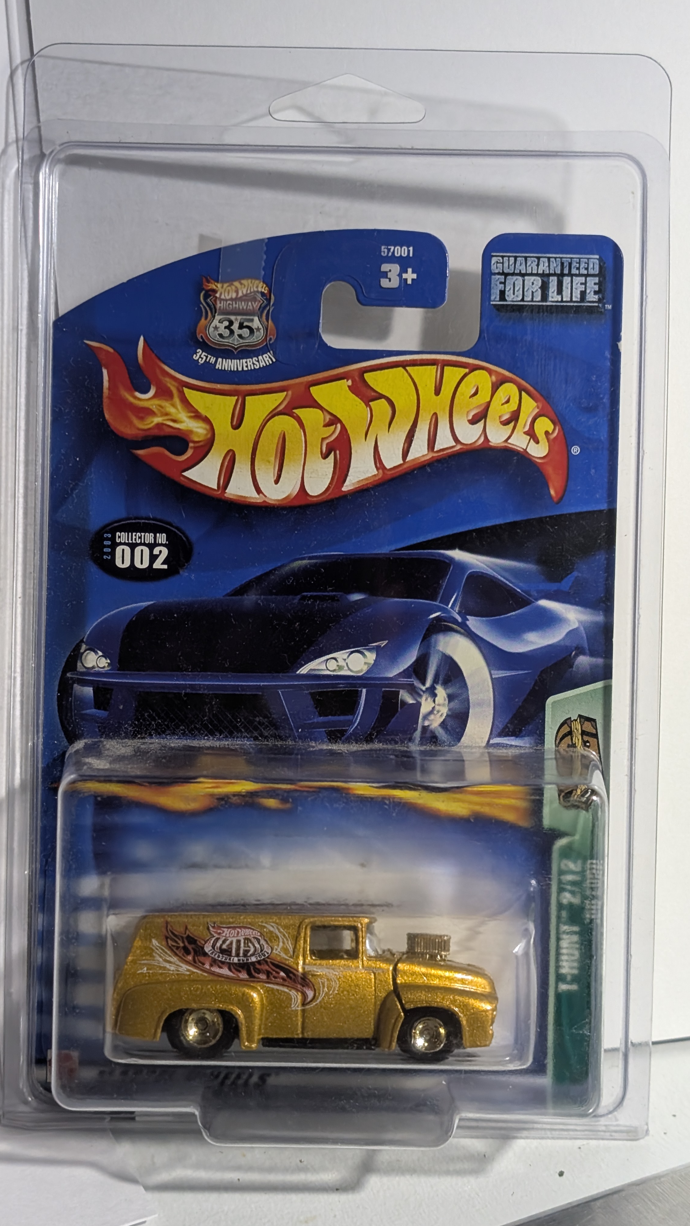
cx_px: 343
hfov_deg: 22.2
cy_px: 610
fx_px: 1756
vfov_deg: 38.5
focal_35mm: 54
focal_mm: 6.9
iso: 394
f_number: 1.68
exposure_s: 1/101
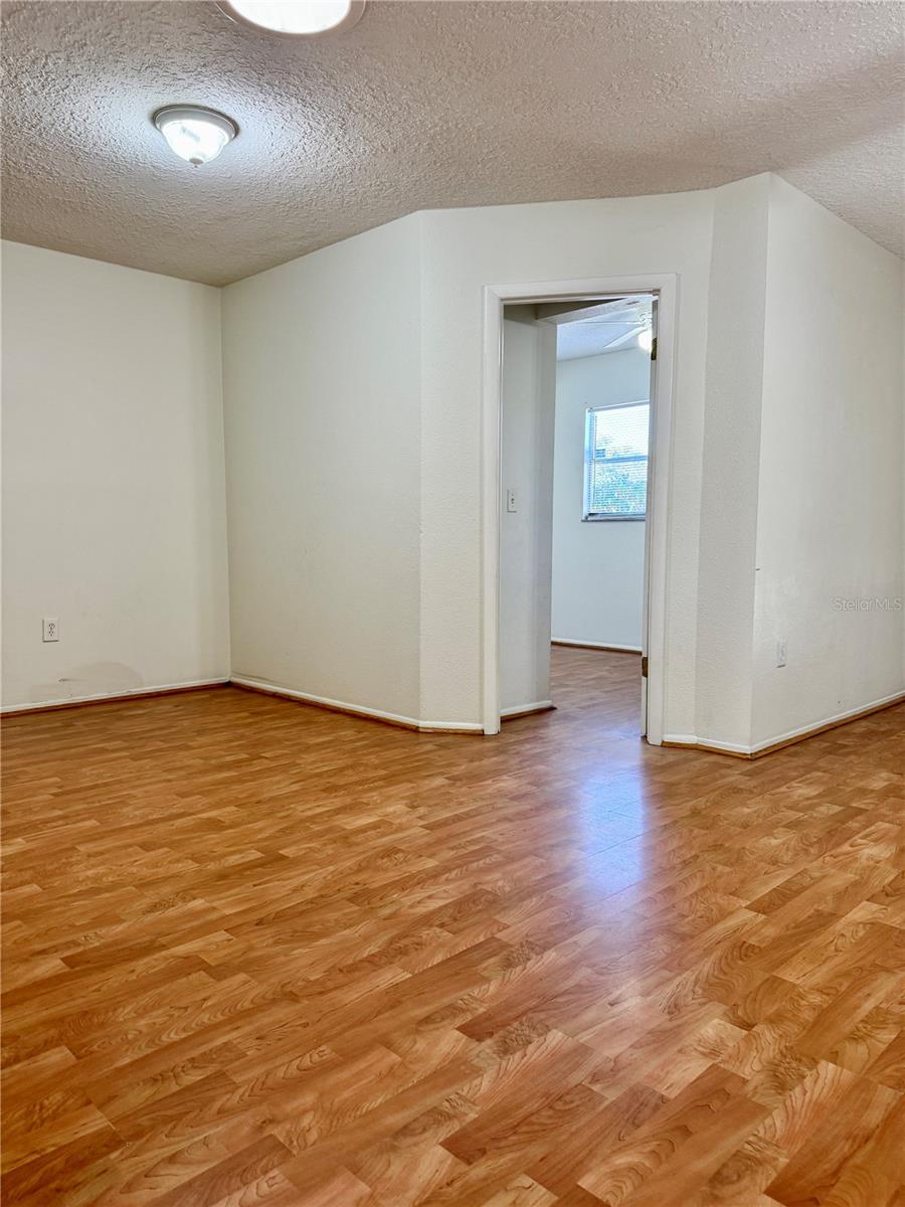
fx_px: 837
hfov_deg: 56.8
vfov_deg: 71.6
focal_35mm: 24
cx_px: 452
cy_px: 604
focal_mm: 6.76
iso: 160
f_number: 1.78
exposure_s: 1/120
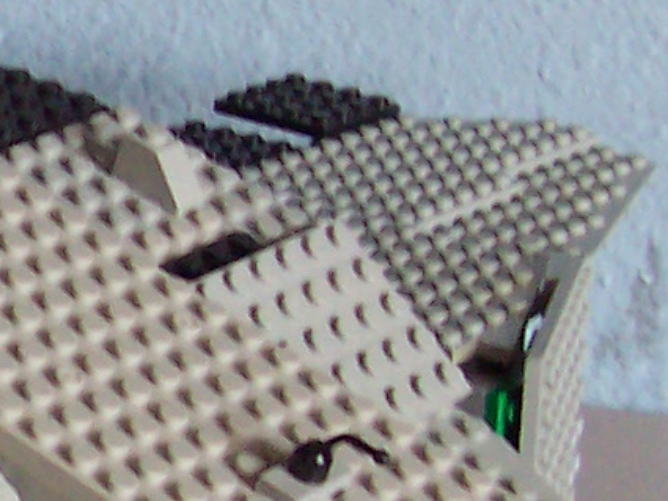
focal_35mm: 177
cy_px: 397
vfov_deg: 8.4
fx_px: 3417
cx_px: -454
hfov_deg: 10.6
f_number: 2.8
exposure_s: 1/20
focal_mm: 5.6
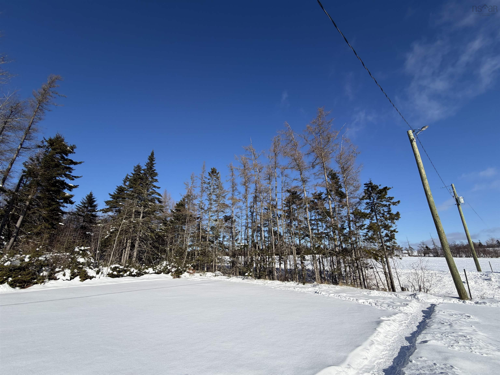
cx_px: 250
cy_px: 188
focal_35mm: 14
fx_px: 202
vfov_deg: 85.7
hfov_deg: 102.1
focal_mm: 2.22
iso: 25
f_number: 2.2
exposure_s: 1/1211
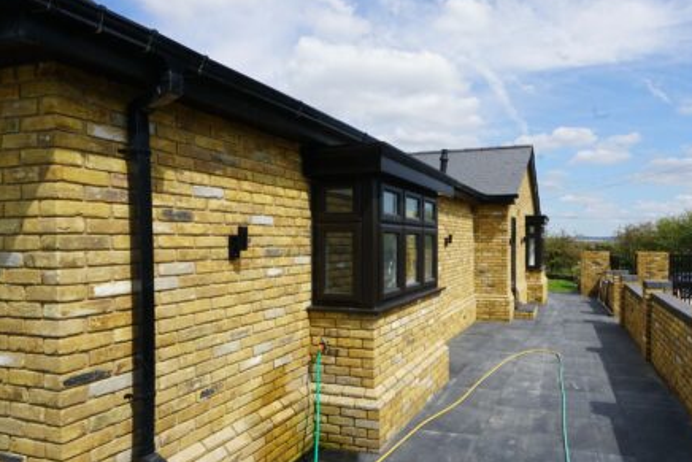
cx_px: 444
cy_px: 249
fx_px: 423
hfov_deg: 76.8
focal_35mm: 22
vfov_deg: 57.2
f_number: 14
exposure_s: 1/100
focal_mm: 16
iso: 100
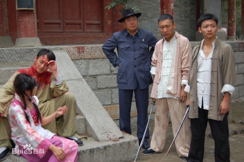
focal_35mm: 51
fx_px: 345
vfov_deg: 26.4
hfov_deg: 38.9
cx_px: 122
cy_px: 81
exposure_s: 1/30
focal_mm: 34
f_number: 4.5
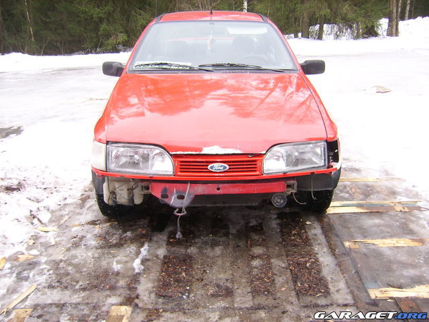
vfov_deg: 40.7
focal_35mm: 35
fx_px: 434
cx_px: 214
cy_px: 161
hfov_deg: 52.6
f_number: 2.8
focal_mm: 5.95
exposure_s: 1/50
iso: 100
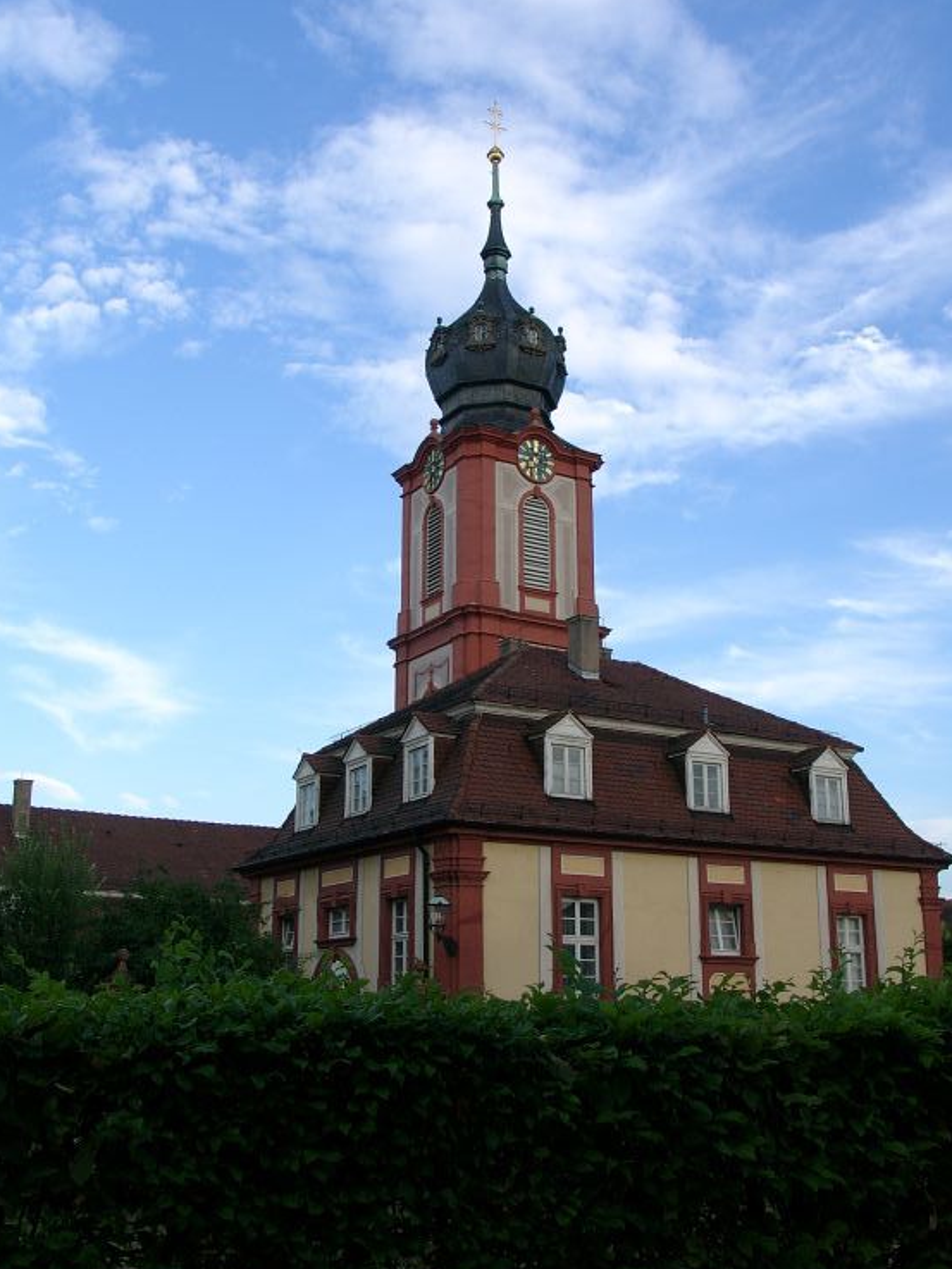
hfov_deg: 37.7
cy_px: 599
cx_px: 508
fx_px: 1393
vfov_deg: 48.9
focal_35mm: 38
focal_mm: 7.39
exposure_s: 1/319
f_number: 4
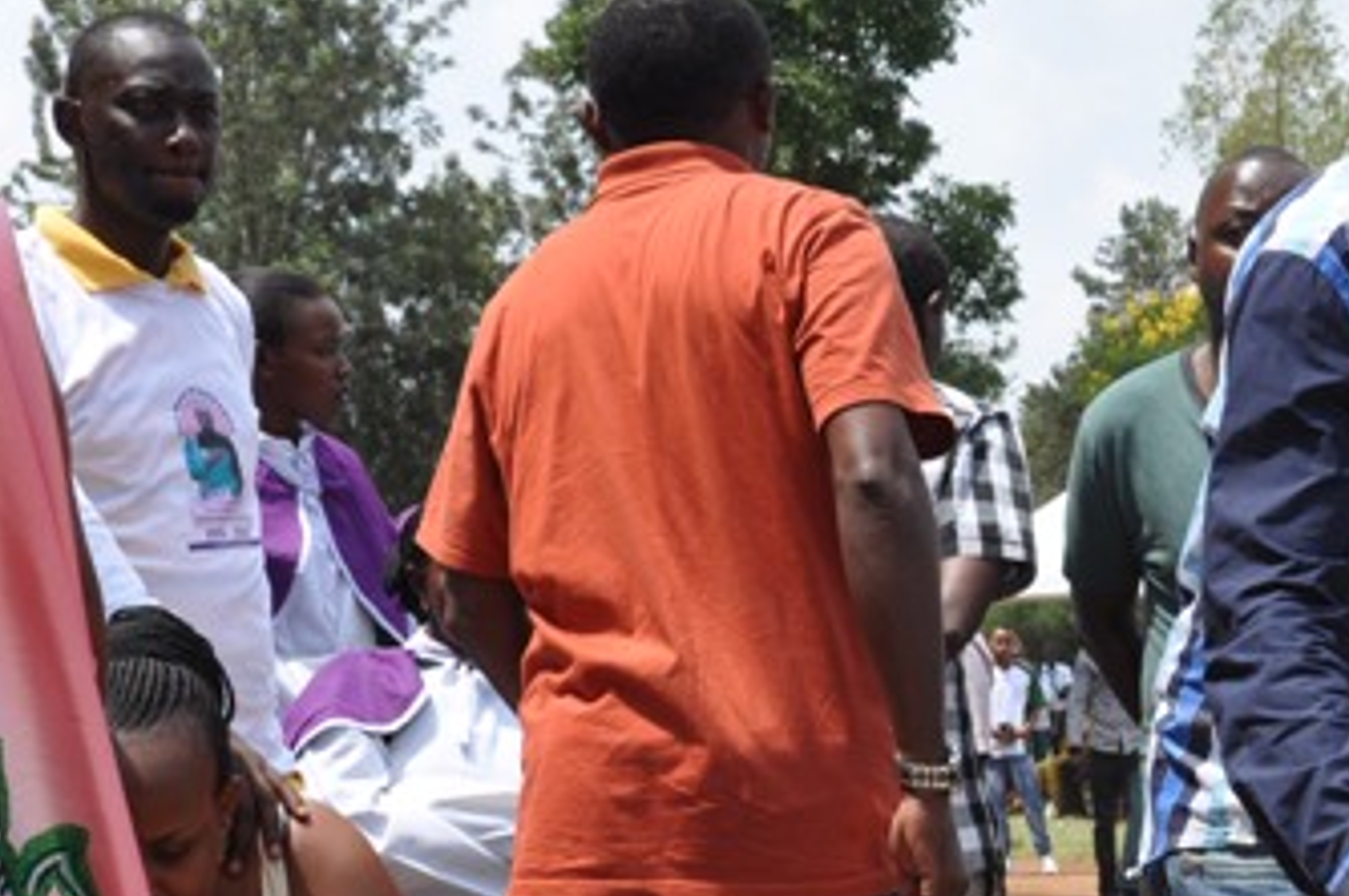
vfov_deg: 13.2
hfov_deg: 19.8
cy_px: 686
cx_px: 830
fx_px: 3856
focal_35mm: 103
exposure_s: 1/400
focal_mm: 32
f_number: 10
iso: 500
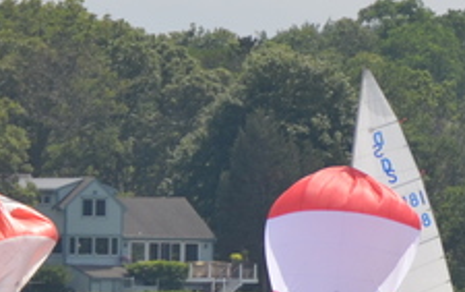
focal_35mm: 1042
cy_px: -126
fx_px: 13215
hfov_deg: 2.0
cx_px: 486
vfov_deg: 1.3
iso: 200
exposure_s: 1/1000
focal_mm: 150
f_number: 8
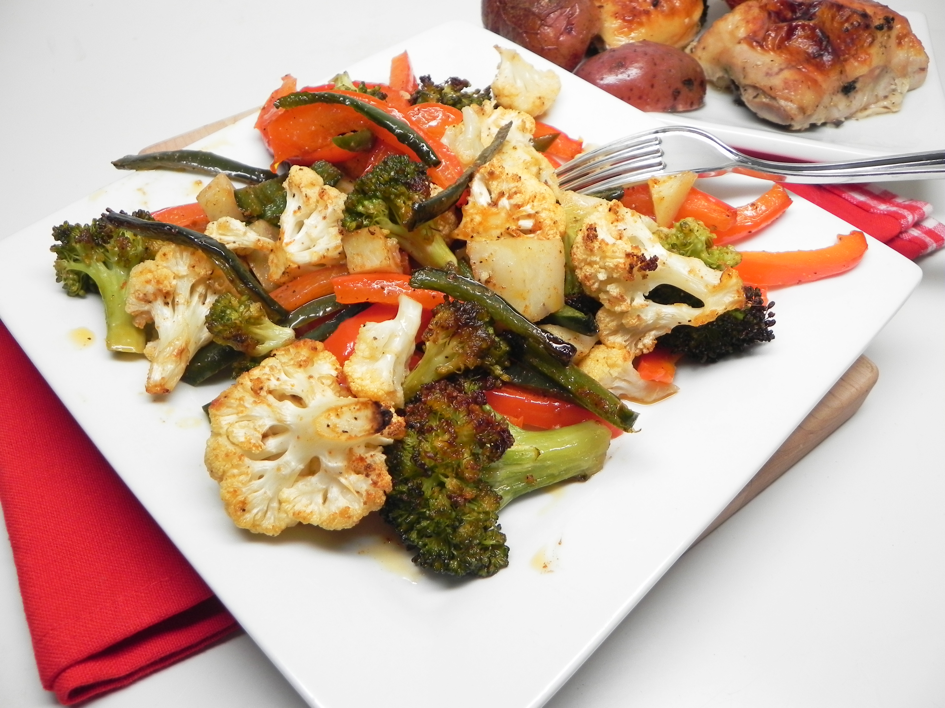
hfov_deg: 61.7
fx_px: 792
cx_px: 472
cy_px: 354
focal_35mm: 29
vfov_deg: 48.2
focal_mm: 5.2
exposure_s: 1/44
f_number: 2.8
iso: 160
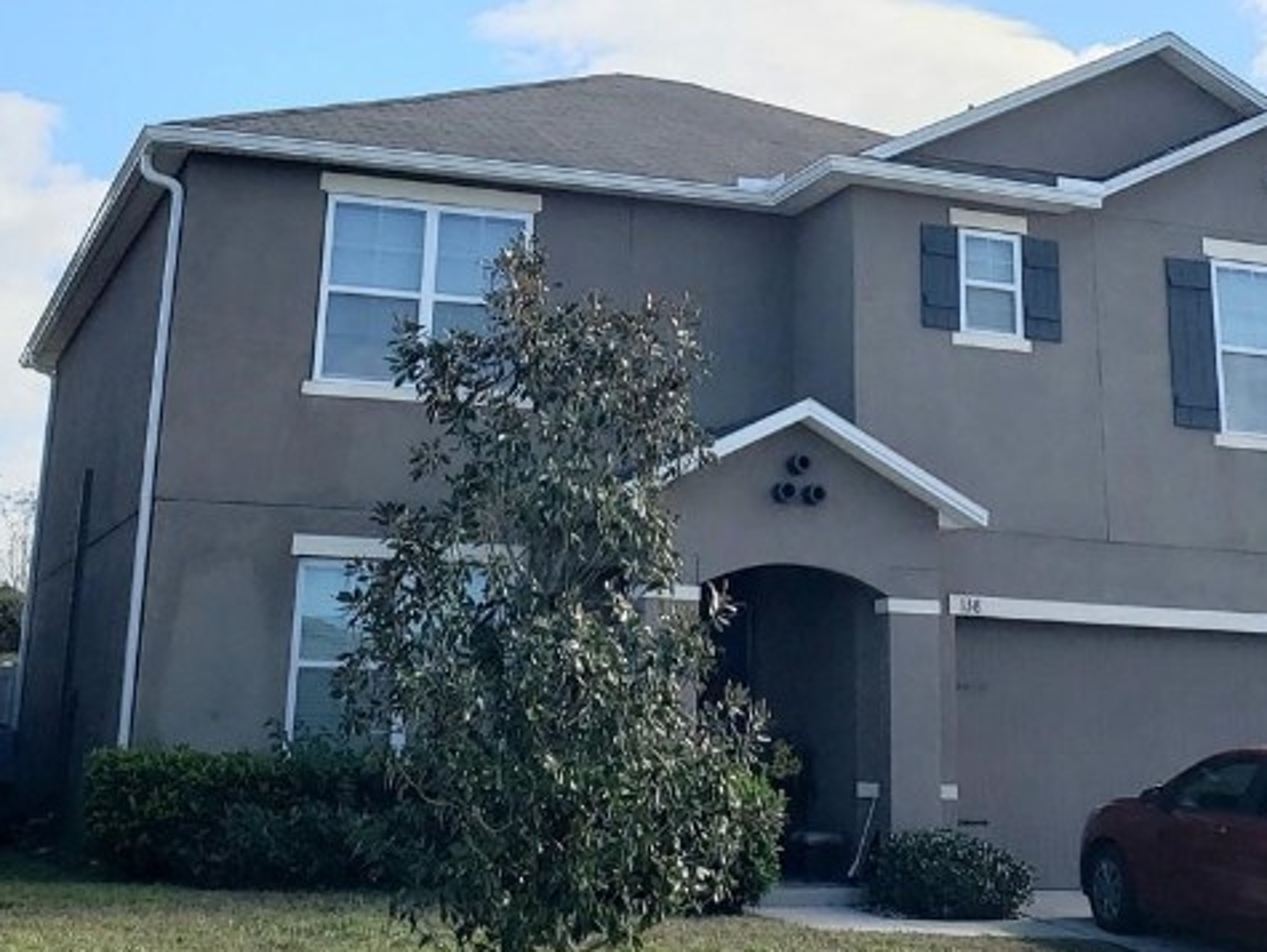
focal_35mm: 56
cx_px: 659
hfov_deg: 34.3
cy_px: 72
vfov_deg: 25.2
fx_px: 2051
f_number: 2.4
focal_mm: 4.3
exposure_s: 1/2820
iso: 50
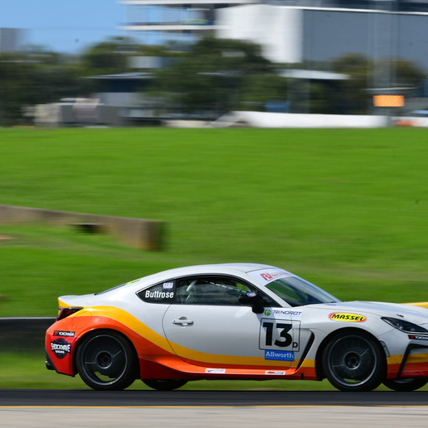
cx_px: 249
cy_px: 214
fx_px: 5372
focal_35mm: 384
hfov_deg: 4.6
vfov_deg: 4.6
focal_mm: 200
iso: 100
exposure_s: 1/80
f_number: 18
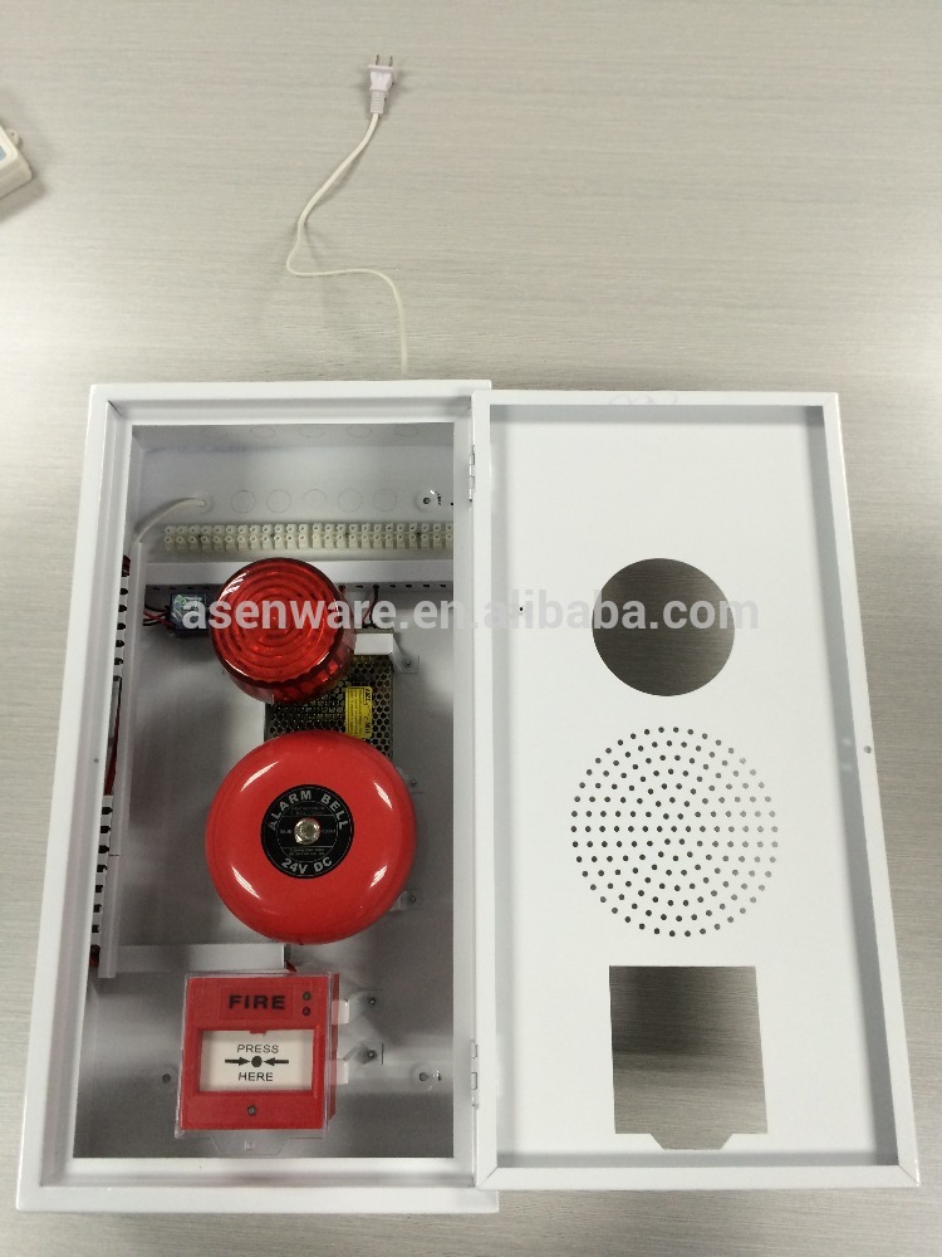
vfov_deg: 61.7
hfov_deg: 48.2
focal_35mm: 29
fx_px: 1052
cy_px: 628
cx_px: 471
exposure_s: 1/33
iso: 100
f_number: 2.2
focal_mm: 4.15
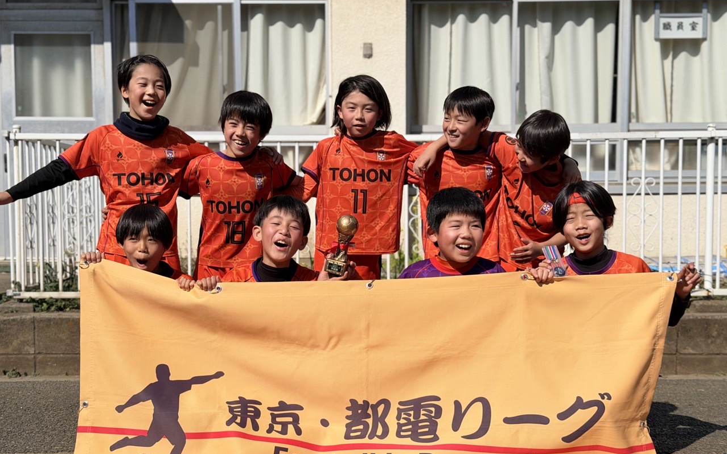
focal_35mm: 51
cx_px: 364
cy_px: 270
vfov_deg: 25.3
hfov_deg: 39.6
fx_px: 1010
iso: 64
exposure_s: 1/8772
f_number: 1.78
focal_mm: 6.76
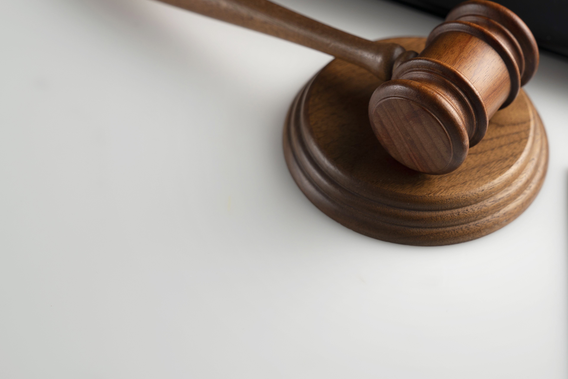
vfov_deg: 17.9
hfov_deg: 26.5
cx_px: 379
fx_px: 1199
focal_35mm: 76
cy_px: 116
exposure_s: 1/200
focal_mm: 50
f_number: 4
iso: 100
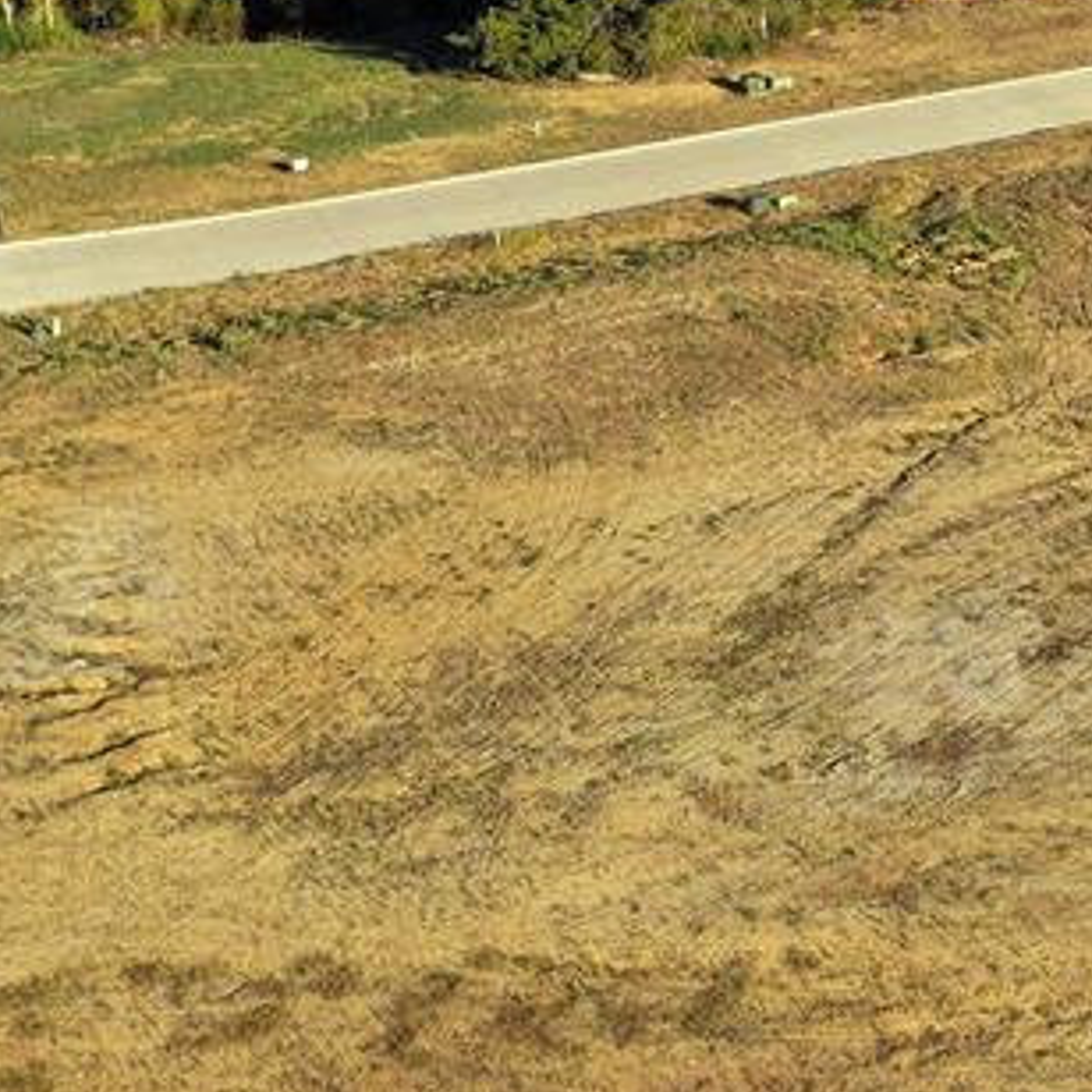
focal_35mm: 79
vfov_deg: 21.1
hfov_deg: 19.5
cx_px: 1556
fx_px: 2820
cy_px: -35
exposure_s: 1/50
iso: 100
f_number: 3.5
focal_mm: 10.26
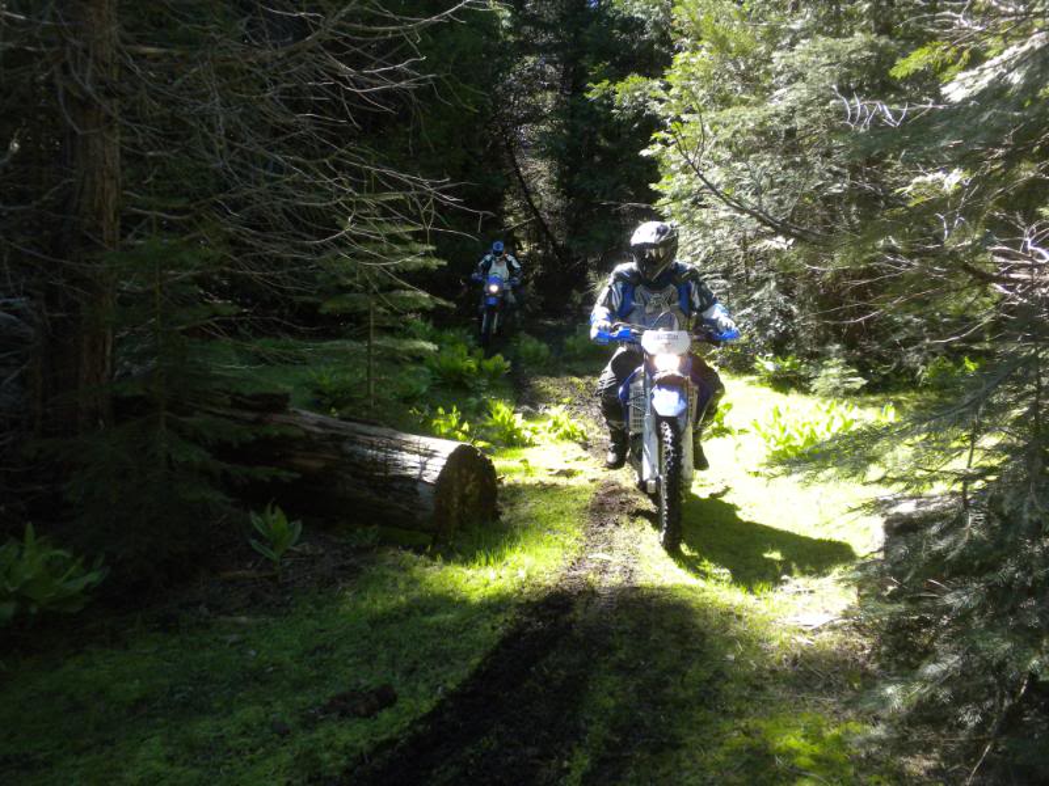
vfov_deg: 38.7
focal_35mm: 37
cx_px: 524
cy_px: 393
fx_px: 1121
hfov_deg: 50.1
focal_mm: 6.6
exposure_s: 1/382
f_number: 3.5
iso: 240
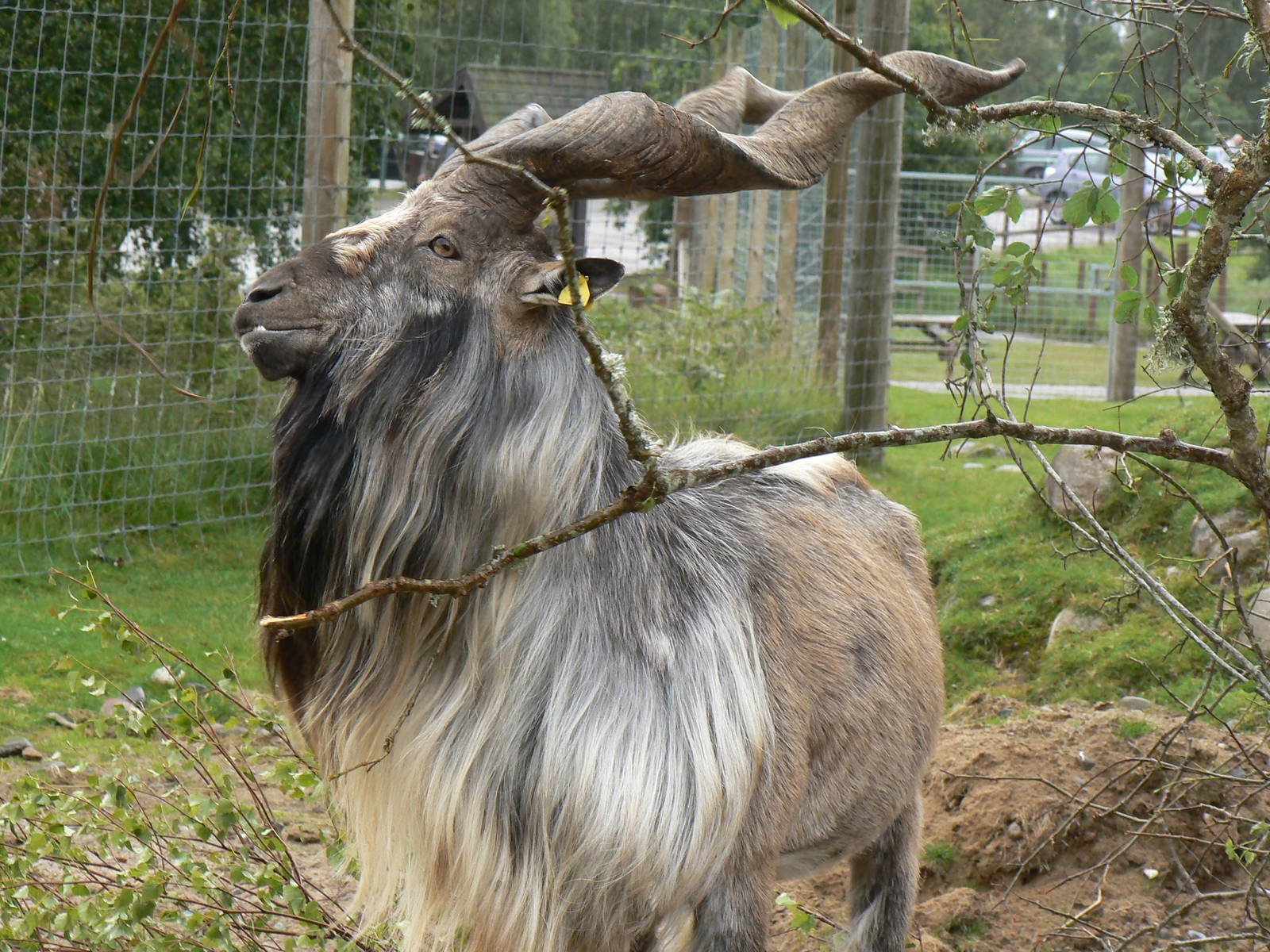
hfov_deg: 12.0
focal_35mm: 164
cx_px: 635
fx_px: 6017
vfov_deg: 9.1
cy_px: 476
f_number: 5.6
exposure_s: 1/100
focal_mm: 27.4
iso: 100
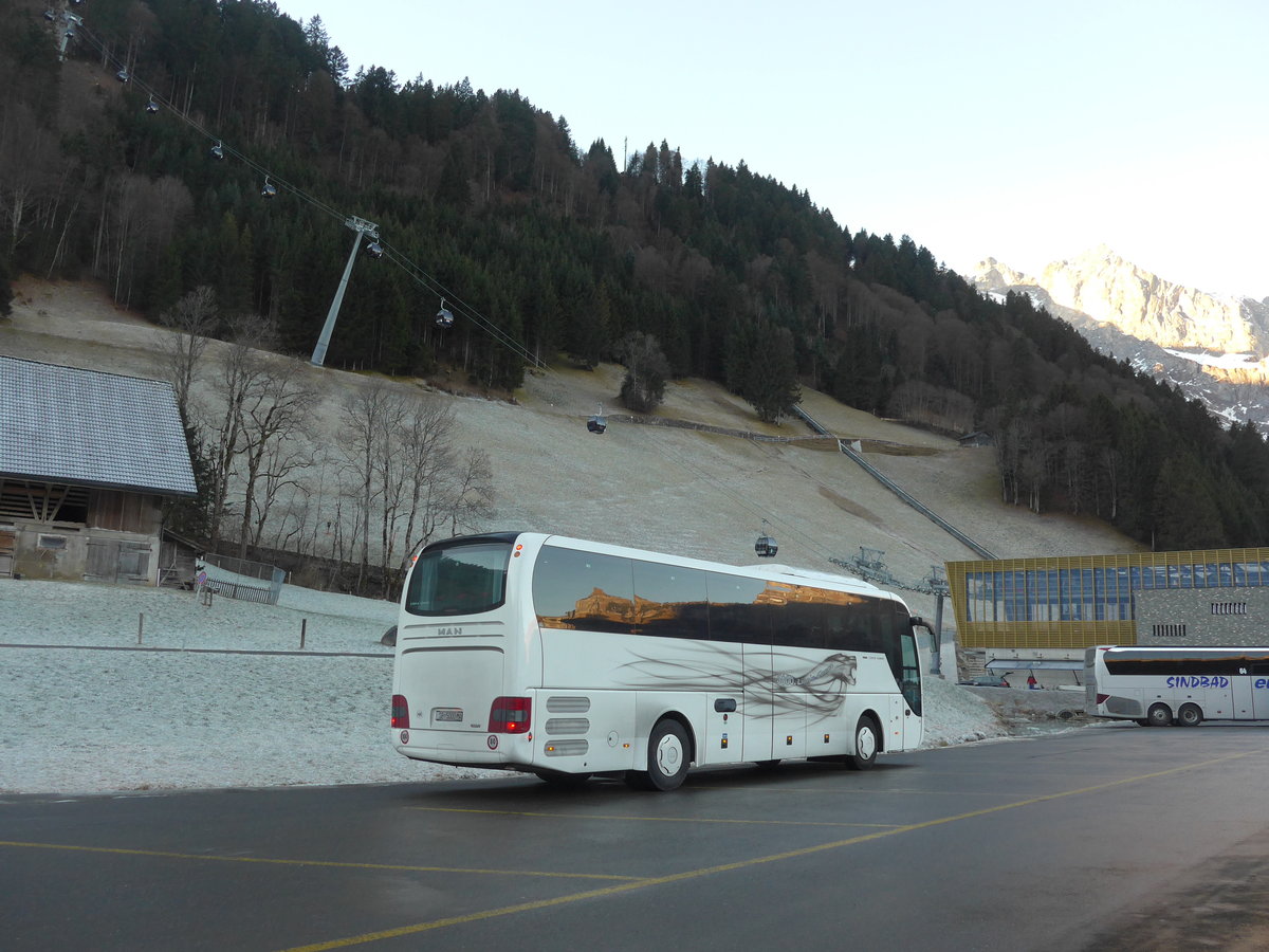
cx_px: 634
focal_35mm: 29
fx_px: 1063
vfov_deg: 48.2
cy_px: 476
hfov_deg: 61.7
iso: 160
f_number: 2.8
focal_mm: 6
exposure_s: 1/200
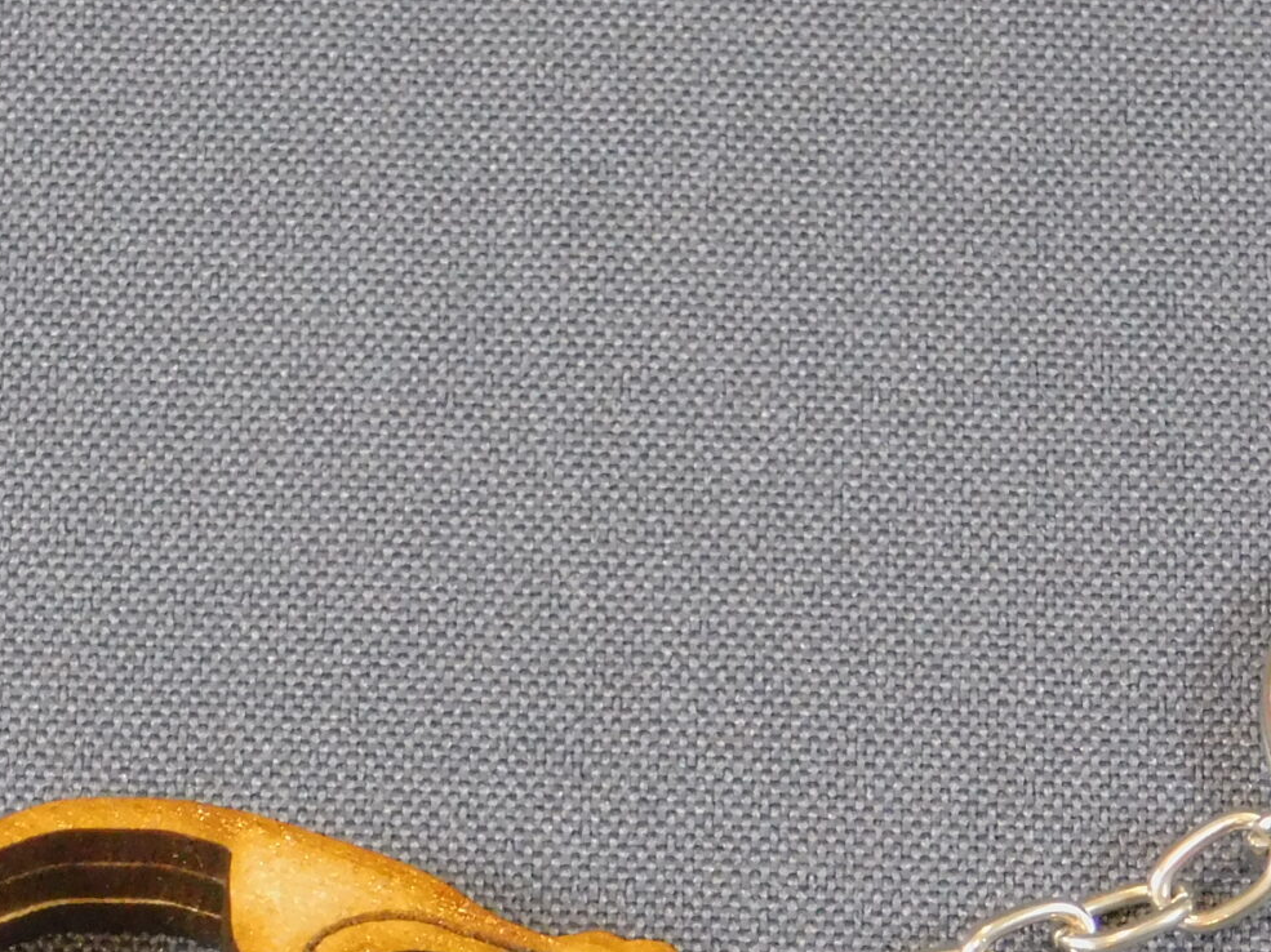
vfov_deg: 5.0
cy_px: 1120
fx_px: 10974
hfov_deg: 6.6
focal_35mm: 299
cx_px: 363
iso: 800
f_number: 4.8
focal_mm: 20.3
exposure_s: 1/6
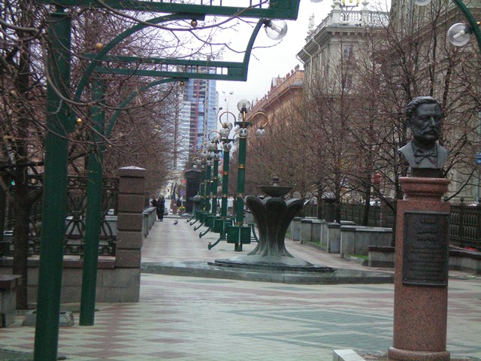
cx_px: 240
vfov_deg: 14.1
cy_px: 180
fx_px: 1459
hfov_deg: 18.7
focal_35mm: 105
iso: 250
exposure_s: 1/125
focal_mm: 17.3
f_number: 5.7
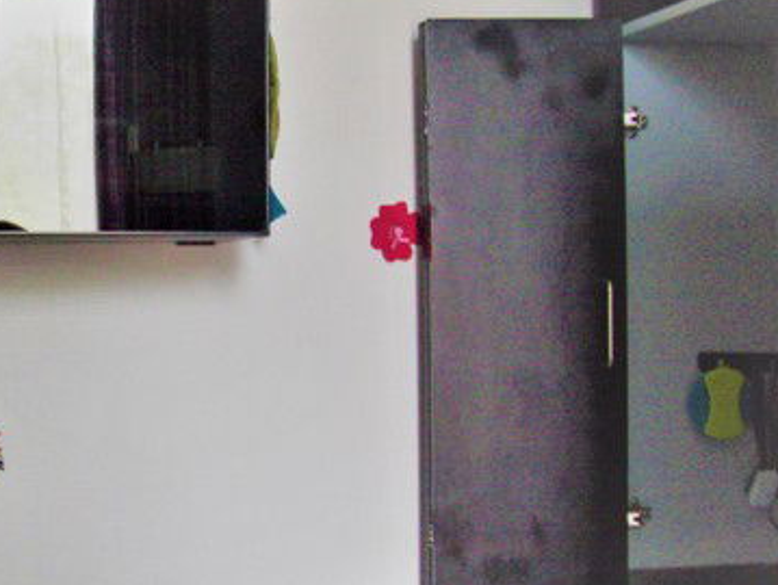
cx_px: 150
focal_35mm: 59
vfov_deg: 24.9
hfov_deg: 31.8
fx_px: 1327
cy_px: 298
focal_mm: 5.7
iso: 160
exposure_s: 1/13
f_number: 2.9
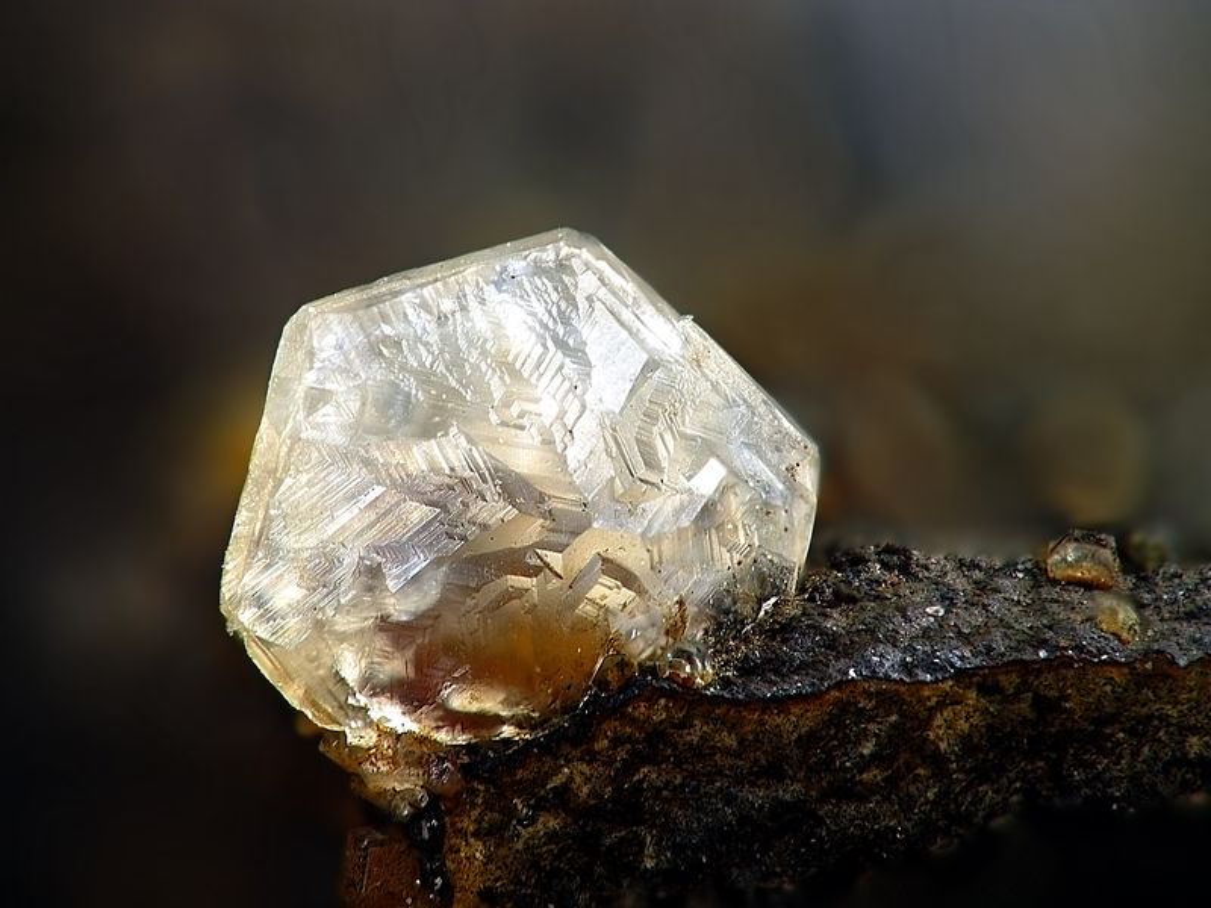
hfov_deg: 7.5
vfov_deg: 5.6
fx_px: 9236
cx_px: 606
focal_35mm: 264
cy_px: 454
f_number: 9
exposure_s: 1/160
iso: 100
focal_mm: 132
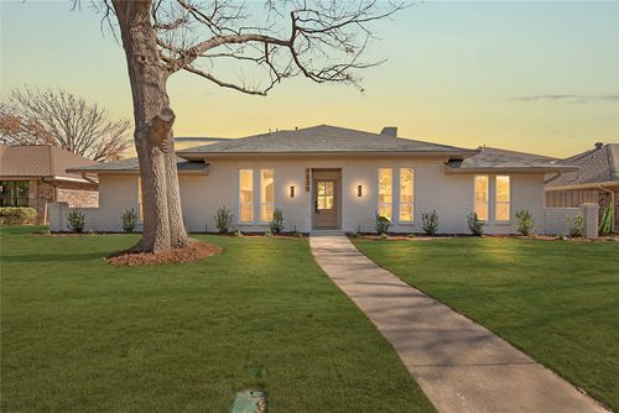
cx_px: 310
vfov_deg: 77.4
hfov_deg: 100.4
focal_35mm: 15
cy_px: 206
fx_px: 258
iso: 100
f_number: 11
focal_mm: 10
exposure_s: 1/100
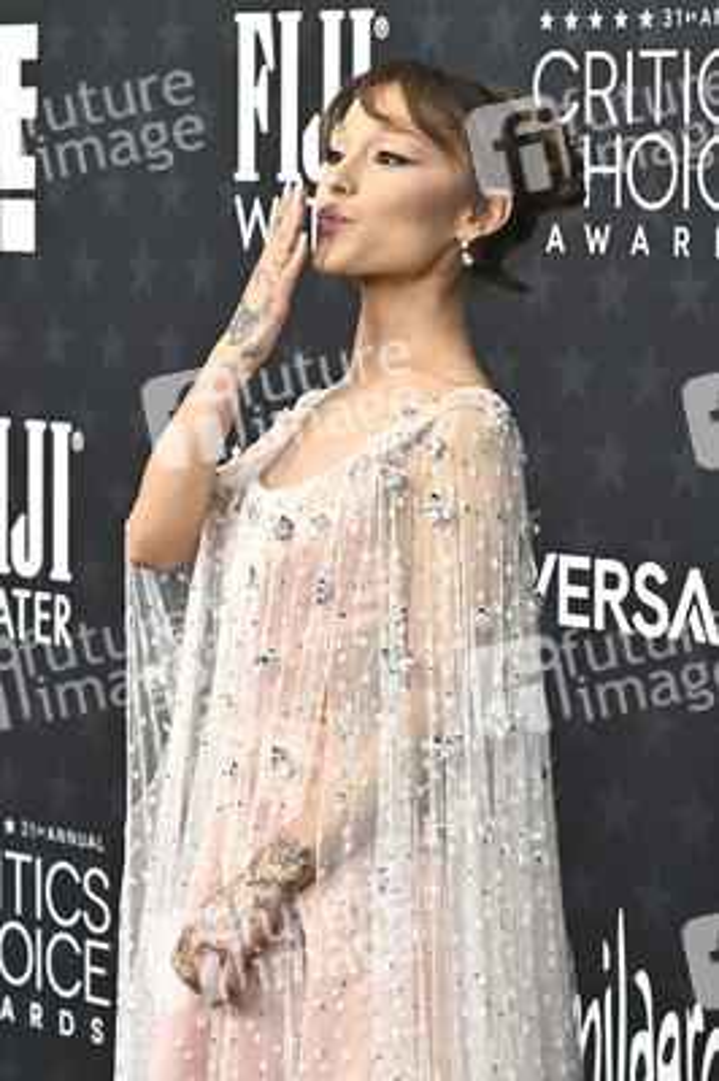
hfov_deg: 11.3
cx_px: 360
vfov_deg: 16.9
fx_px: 3631
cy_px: 540
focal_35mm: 121
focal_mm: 81
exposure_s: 1/320
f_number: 5.6
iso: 1250
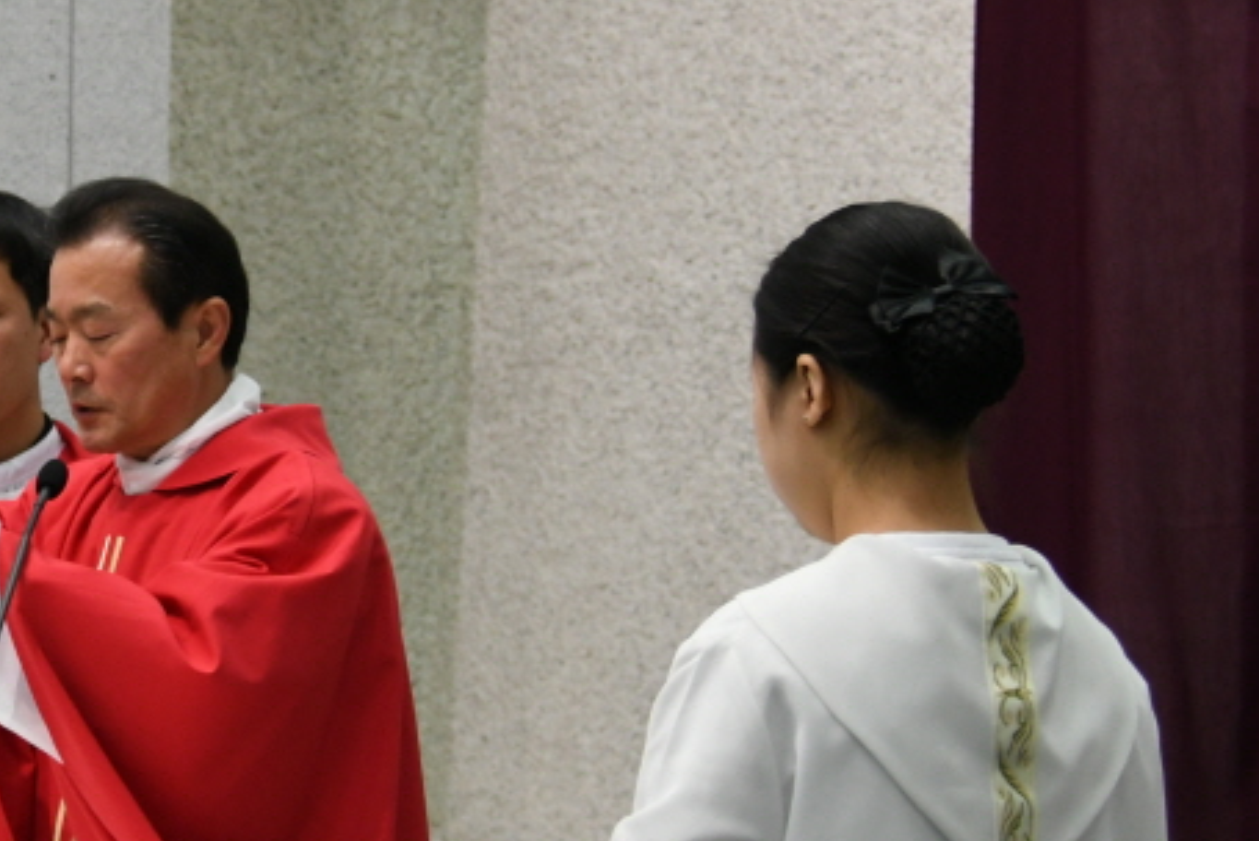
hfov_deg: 10.8
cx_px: -39
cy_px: 411
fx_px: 6614
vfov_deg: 7.3
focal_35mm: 189
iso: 1600
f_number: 5.3
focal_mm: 56
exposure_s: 1/60
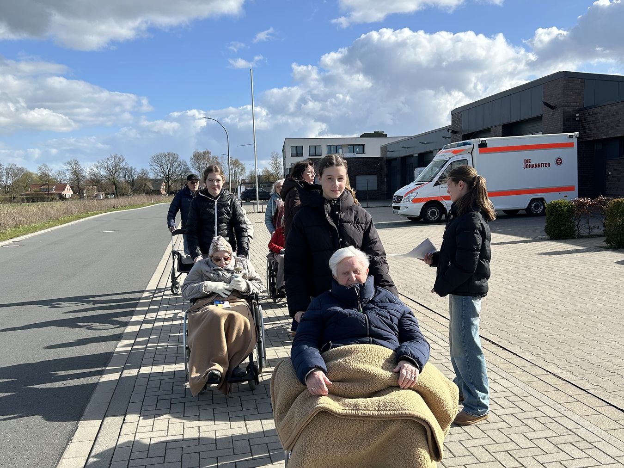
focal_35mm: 26
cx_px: 312
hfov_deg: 67.3
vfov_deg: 53.0
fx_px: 469
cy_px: 234
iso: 50
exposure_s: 1/3831
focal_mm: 5.7
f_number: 1.5
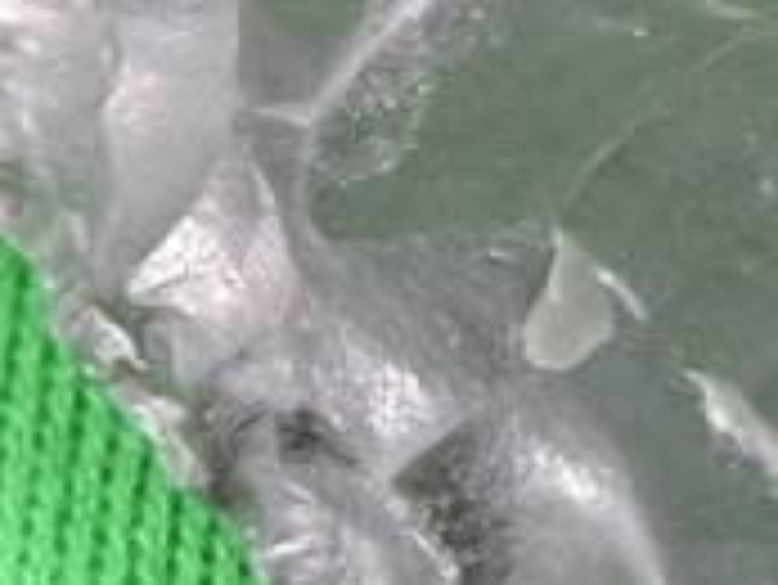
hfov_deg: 6.8
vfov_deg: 5.1
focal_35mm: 291
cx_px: 465
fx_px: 6545
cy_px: 117
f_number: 4.2
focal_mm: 11.6
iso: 800
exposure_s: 1/60
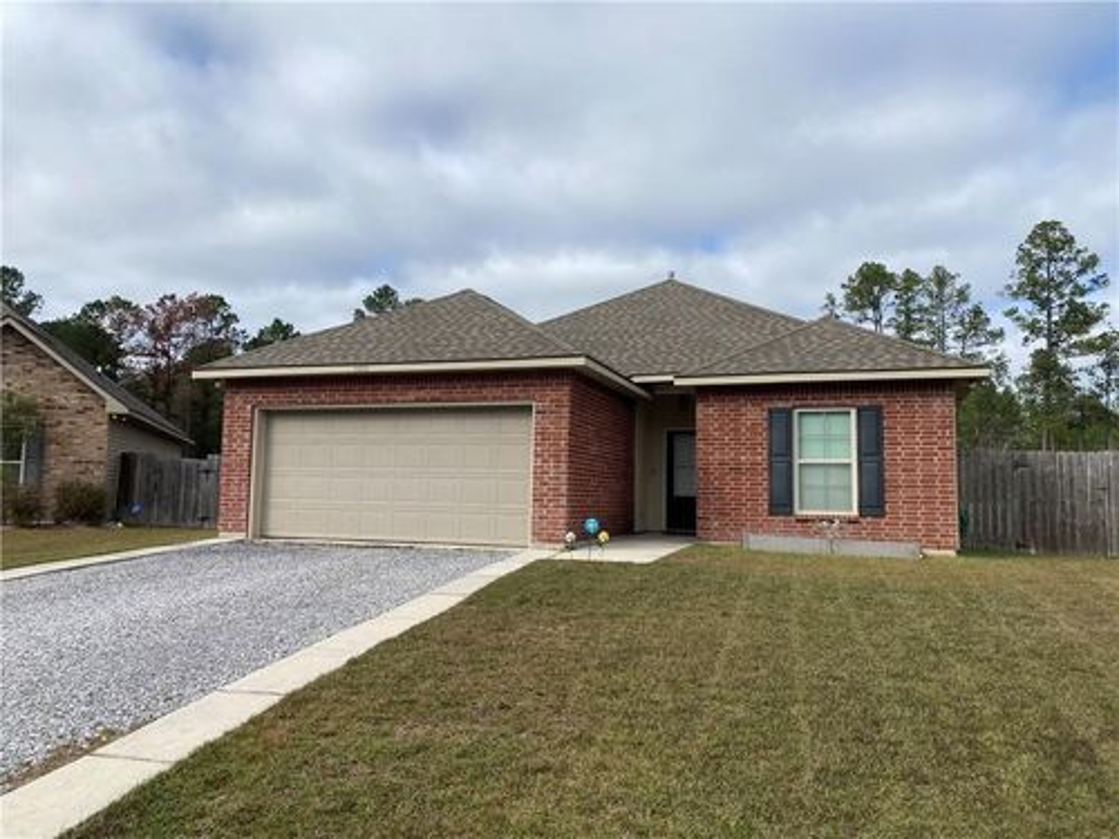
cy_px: 420
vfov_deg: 53.1
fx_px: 840
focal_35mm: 26
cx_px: 560
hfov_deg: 67.3
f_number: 1.8
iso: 32
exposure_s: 1/2967
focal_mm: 4.25
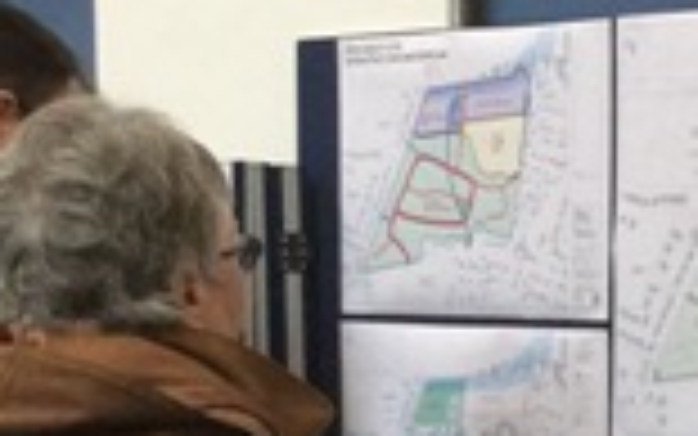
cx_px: 775
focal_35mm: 136
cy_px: 571
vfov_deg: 9.5
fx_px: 2588
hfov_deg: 15.0
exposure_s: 1/33
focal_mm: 3.3
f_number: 2.4
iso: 200
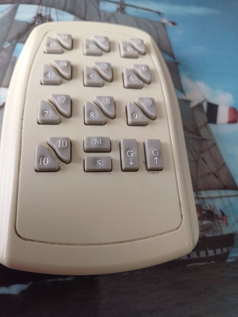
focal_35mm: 25
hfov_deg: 54.9
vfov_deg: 69.4
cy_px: 158
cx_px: 119
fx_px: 229
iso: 50
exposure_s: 1/50
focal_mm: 4.65
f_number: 1.8
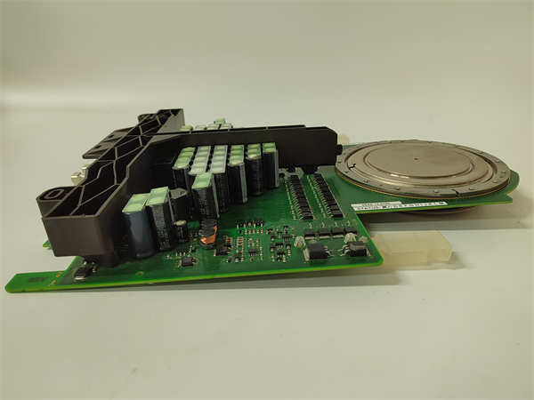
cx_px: 267
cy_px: 200
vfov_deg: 58.9
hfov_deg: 73.9
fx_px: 355
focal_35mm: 23
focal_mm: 5.52
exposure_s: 1/100
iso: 1994
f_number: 1.9
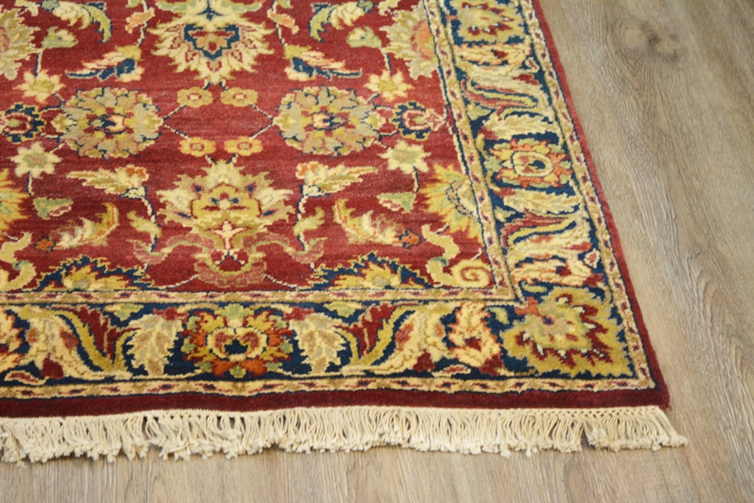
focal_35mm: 78
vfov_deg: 17.5
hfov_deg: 26.0
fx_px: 1634
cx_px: 377
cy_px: 252
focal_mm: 52
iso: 800
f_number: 5.6
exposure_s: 1/40
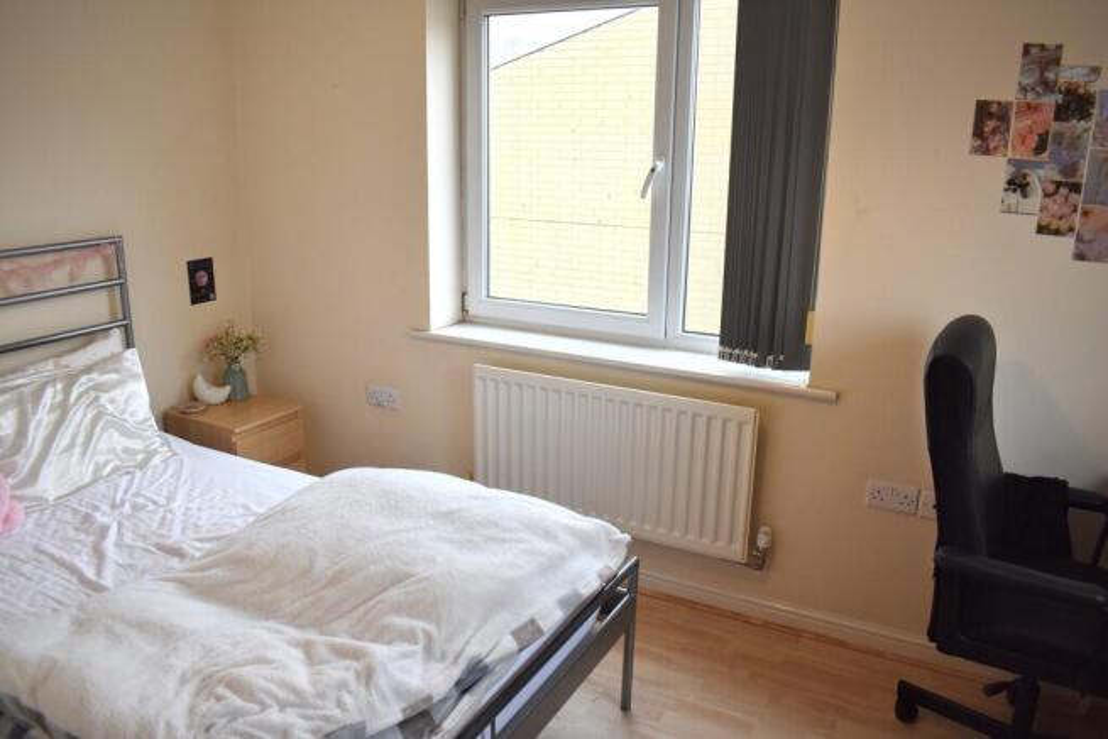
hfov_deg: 67.4
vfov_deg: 48.0
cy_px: 370
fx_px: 831
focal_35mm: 27
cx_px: 554
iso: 400
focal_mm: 18
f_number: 4.5
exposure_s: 1/80
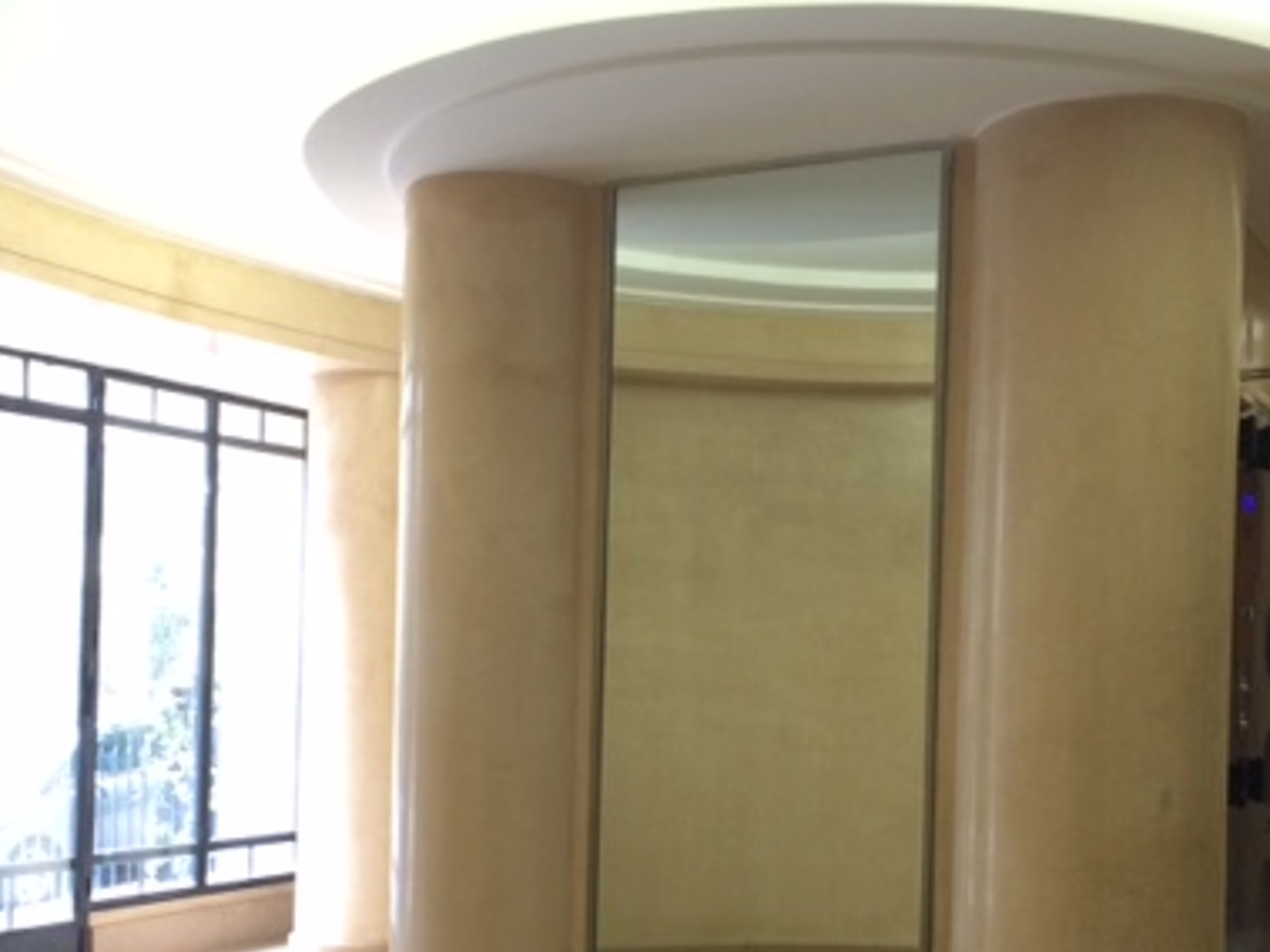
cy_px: 680
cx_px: 593
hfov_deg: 38.9
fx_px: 1797
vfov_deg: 29.3
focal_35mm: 49
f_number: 2.2
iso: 200
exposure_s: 1/33
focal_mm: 4.15
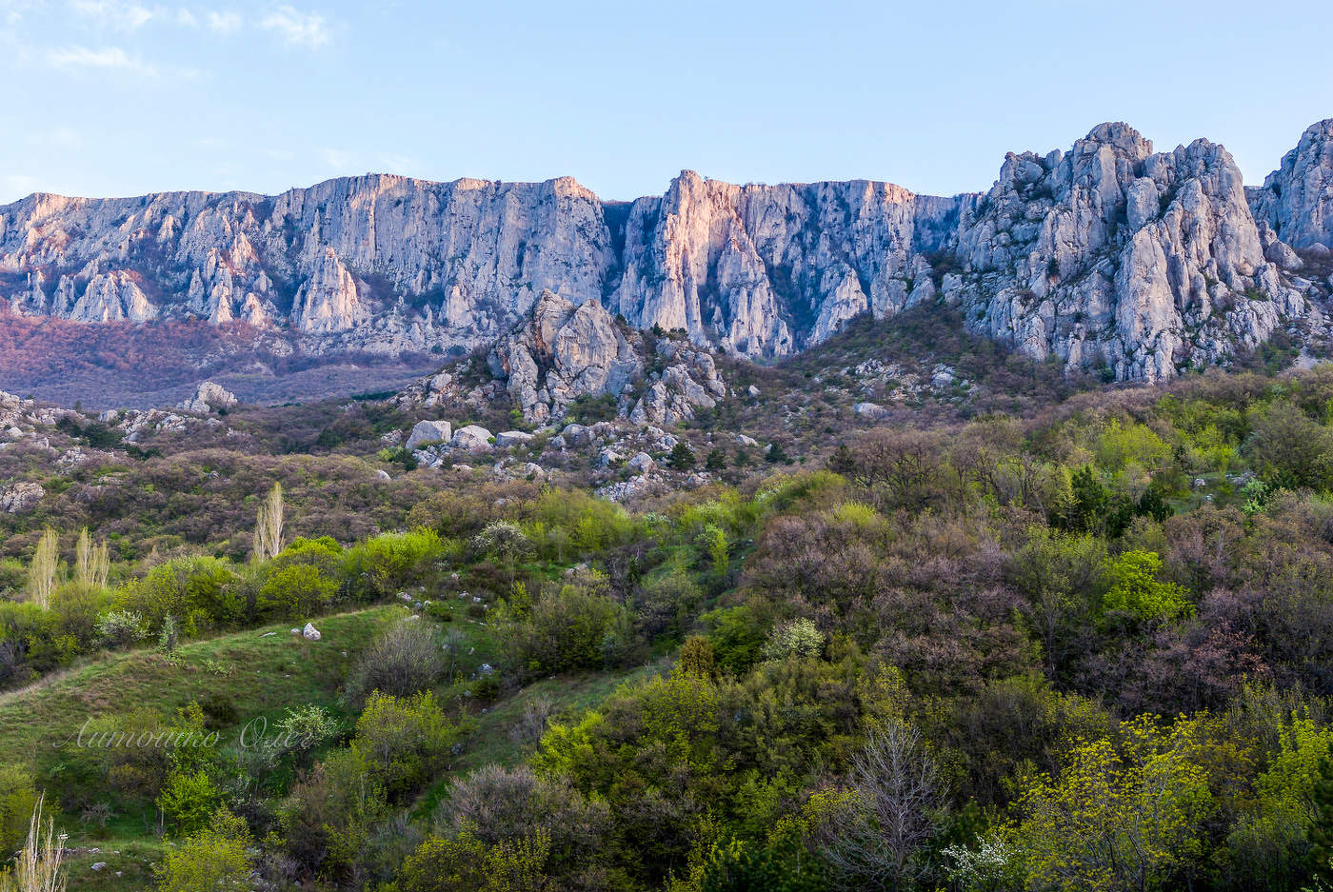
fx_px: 1724
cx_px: 666
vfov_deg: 29.0
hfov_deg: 42.3
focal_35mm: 46
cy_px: 446
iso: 200
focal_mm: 31
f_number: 4
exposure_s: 1/100
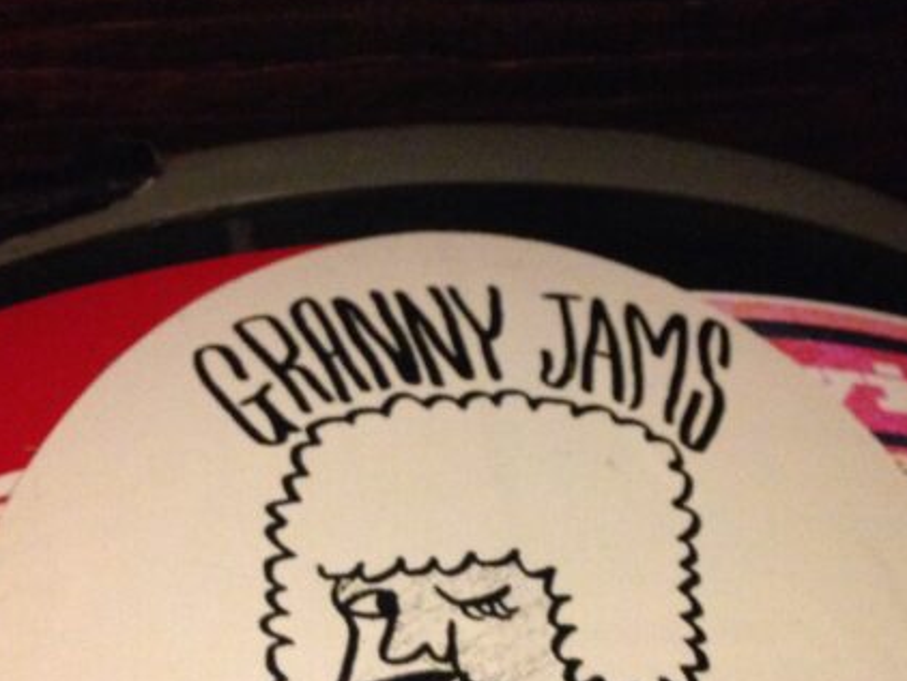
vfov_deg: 24.1
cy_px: 520
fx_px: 1573
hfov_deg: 32.2
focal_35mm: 60
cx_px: 426
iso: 640
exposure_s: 1/15
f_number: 2.4
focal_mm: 4.12
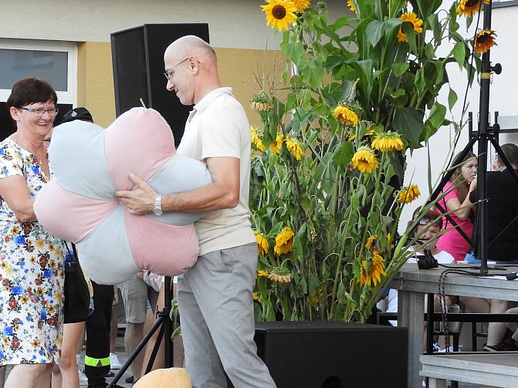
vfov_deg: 10.2
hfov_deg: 13.6
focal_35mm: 145
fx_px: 2169
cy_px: 258
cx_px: 174
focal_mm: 17
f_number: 4.8
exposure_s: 1/60
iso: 320
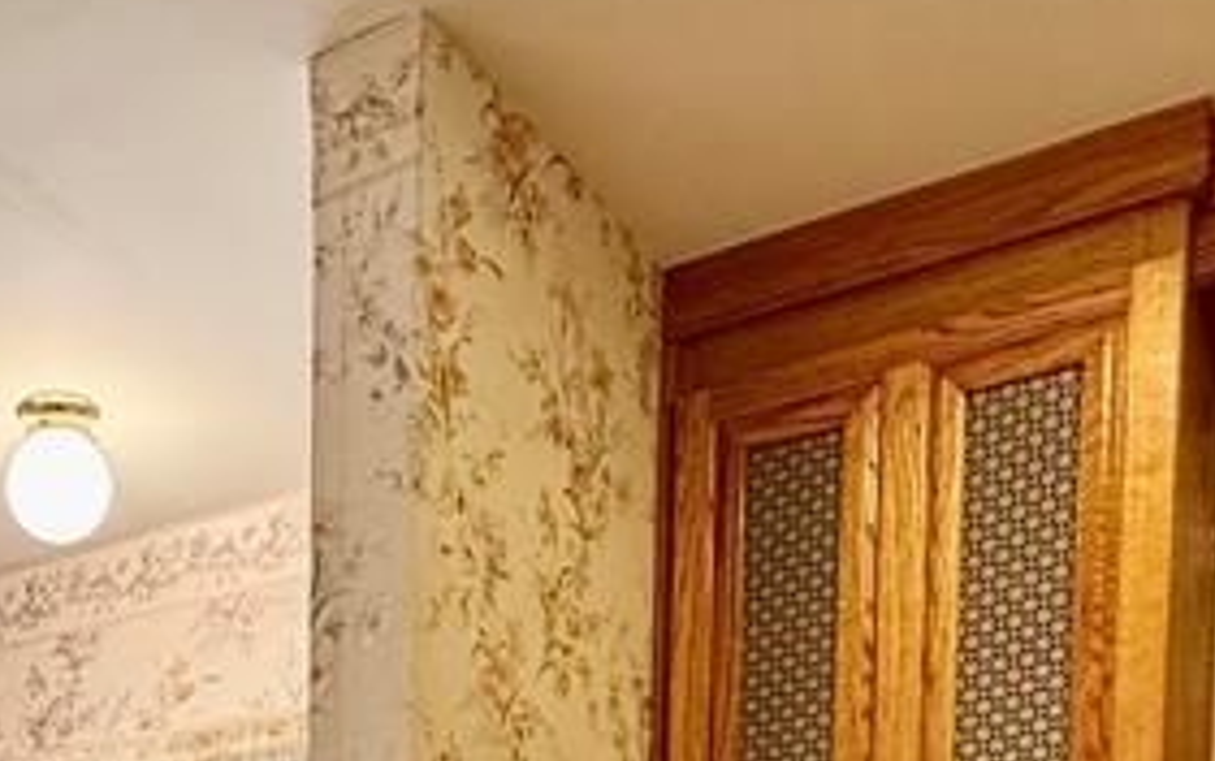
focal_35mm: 54
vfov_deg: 19.7
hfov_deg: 35.9
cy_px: 1250
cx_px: 195
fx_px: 1789
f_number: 2.2
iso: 200
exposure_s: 1/60
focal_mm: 2.22
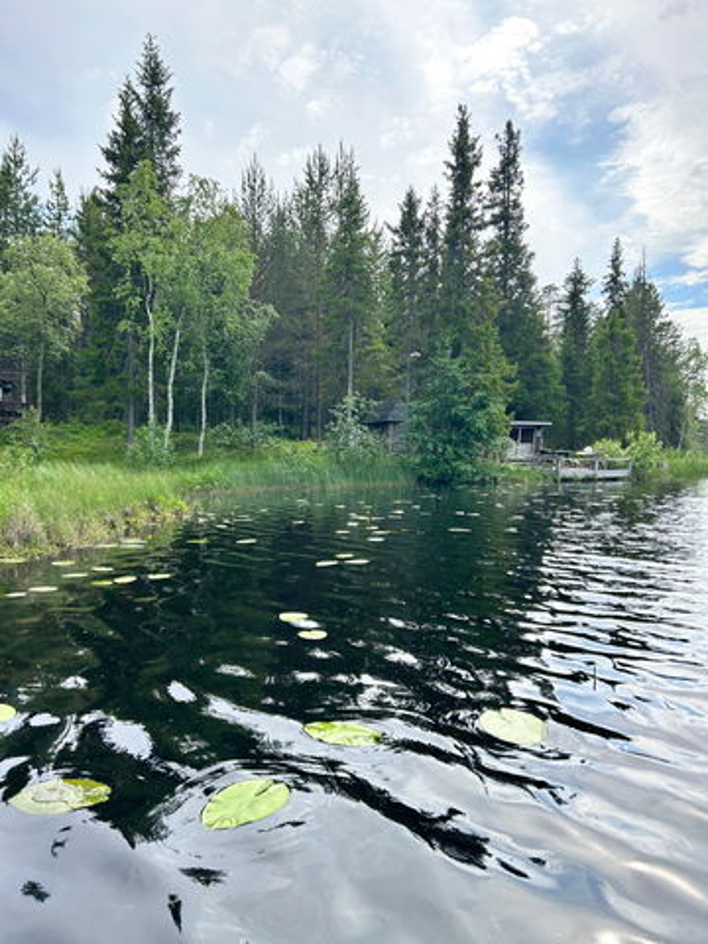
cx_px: 354
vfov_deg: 67.3
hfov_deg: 53.1
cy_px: 472
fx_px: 709
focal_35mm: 26
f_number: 1.5
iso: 50
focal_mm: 5.7
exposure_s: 1/2404
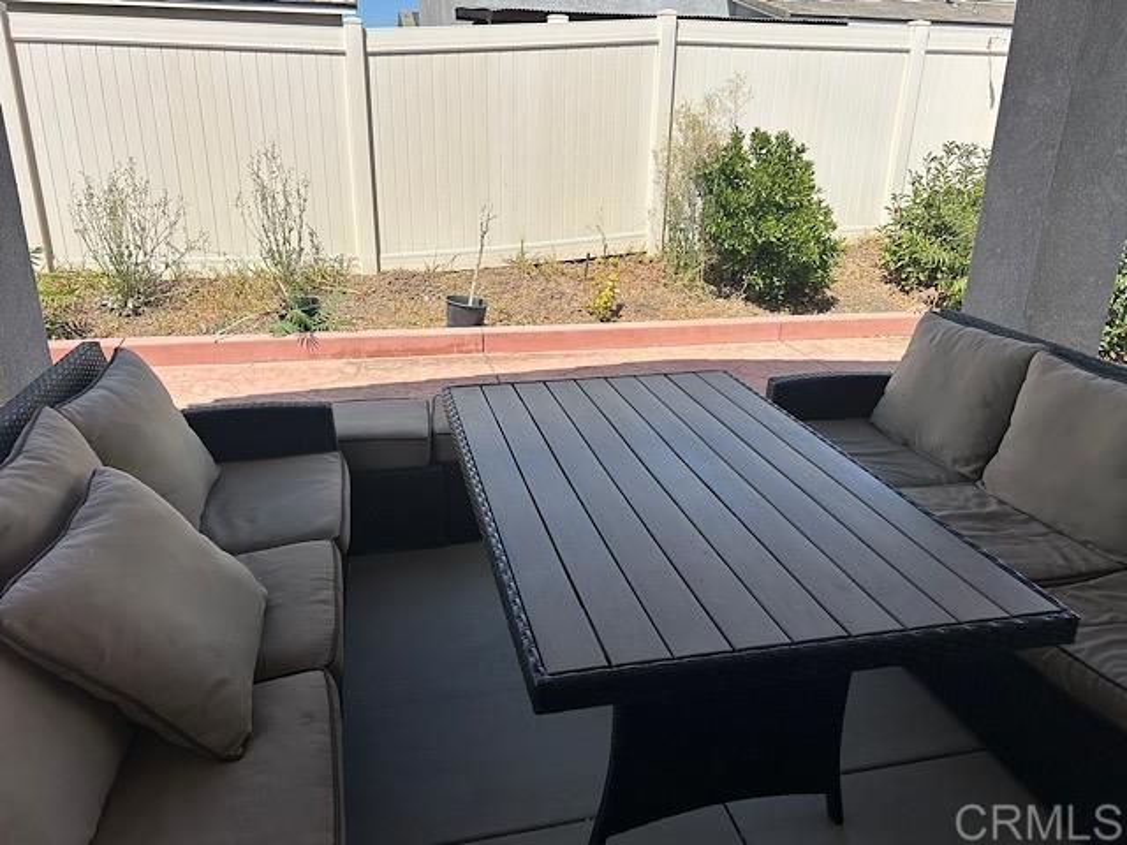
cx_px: 564
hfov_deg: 67.3
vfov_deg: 53.1
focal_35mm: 26
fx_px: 846
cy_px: 422
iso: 50
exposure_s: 1/3831
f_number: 1.5
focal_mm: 5.7
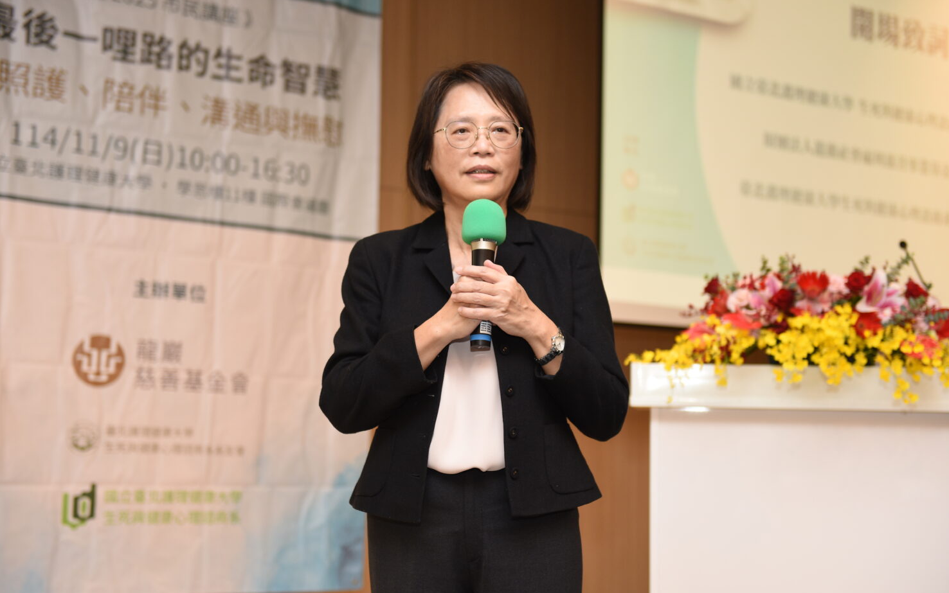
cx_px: 471
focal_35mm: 58
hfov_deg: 35.1
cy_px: 295
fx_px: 1500
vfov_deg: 22.4
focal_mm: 56
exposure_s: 1/250
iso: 500
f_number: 2.8
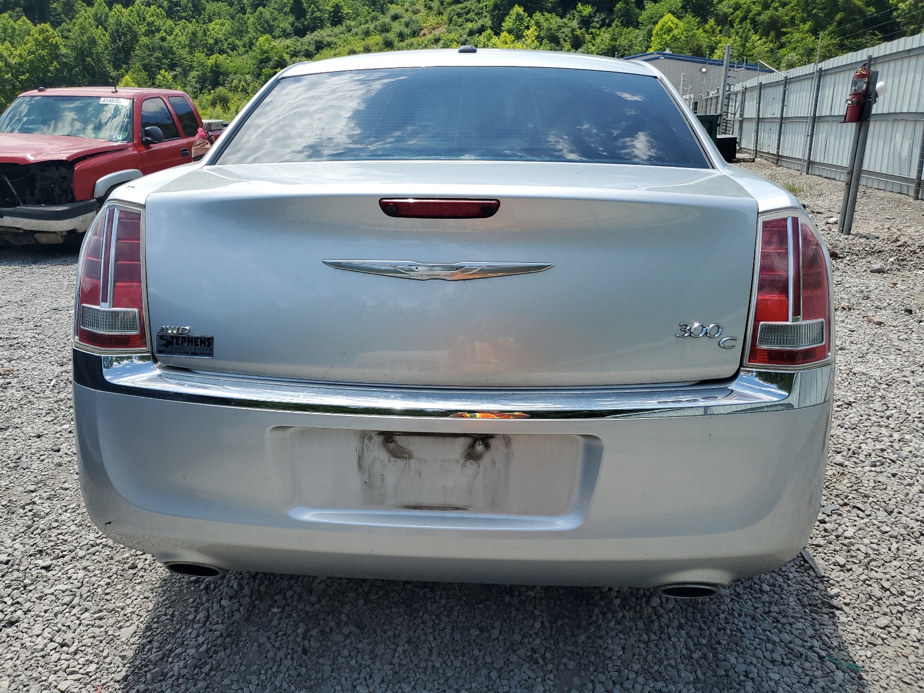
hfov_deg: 67.3
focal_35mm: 26
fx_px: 694
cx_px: 462
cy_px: 346
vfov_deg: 53.1
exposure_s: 1/2500
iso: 50
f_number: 1.5
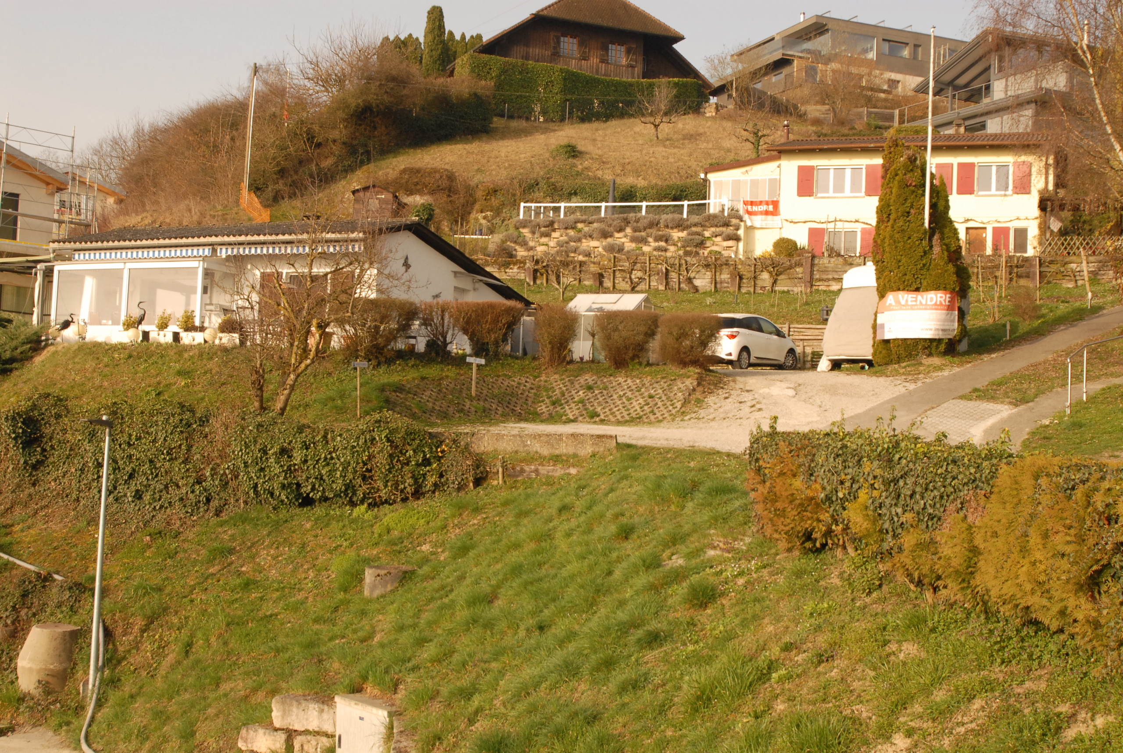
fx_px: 1500
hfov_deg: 41.0
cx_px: 562
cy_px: 376
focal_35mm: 48
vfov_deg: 28.2
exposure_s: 1/320
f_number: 10
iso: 400
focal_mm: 32
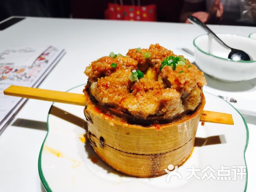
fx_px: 207
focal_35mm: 28
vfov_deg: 49.7
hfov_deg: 63.4
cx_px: 128
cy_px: 96
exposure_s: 1/50
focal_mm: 3.99
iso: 25
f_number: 1.8
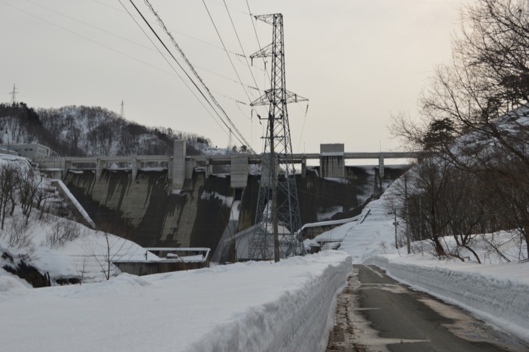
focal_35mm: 44
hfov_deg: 45.0
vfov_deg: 30.8
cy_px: 176
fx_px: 639
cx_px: 264
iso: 100
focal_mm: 29
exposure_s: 1/320
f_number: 9
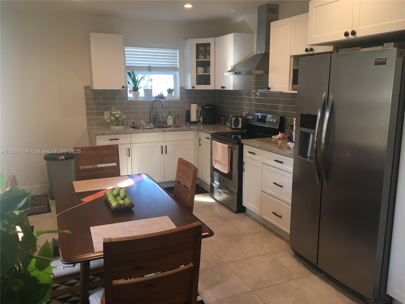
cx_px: 202
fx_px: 339
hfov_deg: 61.7
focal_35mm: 29
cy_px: 152
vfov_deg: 48.2
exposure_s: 1/40
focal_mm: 4.15
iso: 32
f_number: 2.2
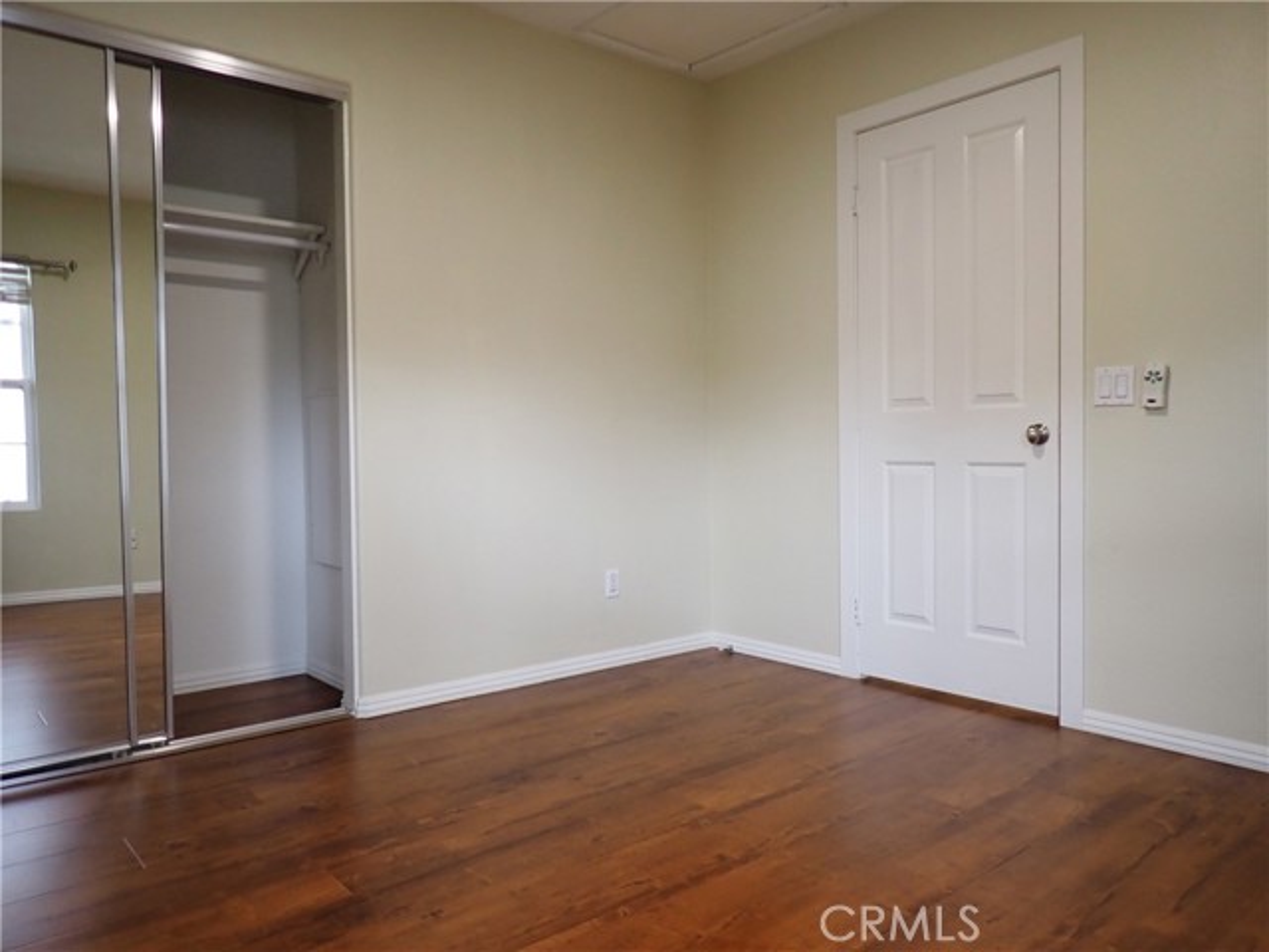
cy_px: 476
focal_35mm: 25
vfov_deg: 54.9
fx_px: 916
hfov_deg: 69.4
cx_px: 634
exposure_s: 1/60
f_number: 2
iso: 200
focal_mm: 4.5
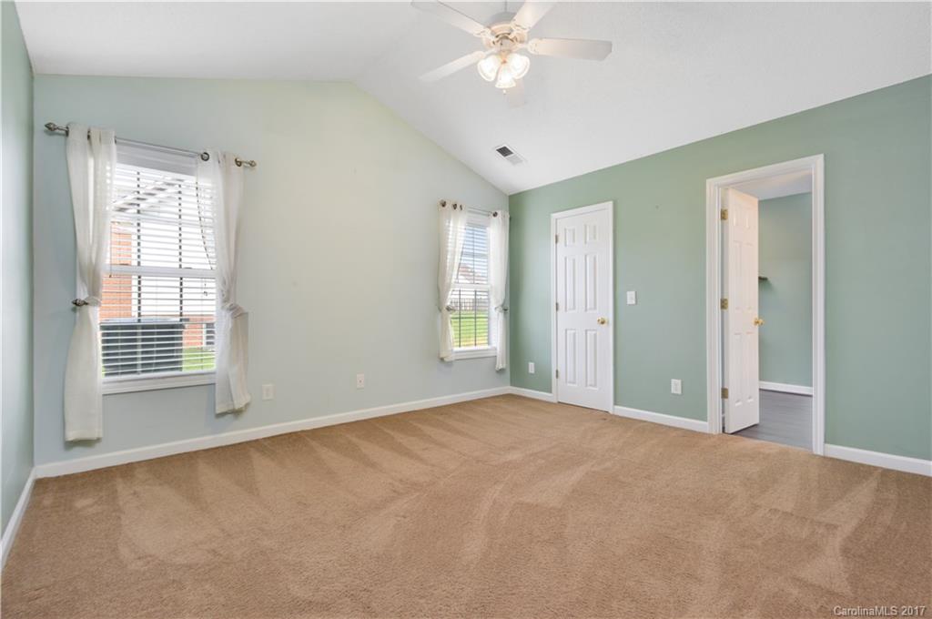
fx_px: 388
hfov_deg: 100.5
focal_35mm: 15
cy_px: 310
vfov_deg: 77.2
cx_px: 466
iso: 400
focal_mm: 10
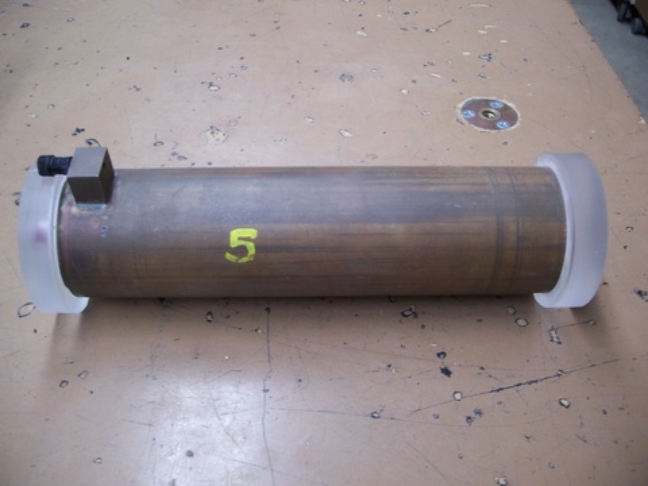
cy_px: 243
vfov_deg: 38.7
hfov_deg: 50.1
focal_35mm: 37
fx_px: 693
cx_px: 324
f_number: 2.8
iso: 200
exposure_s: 1/25
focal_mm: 7.8
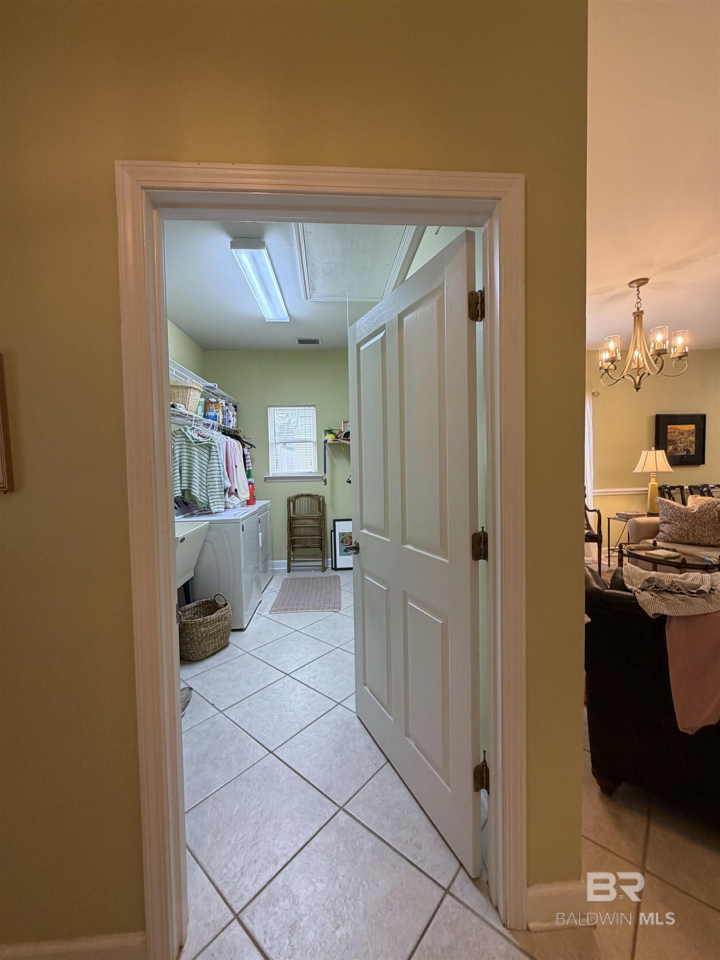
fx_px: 388
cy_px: 480
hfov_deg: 85.7
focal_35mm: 14
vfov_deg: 102.1
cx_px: 360
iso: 200
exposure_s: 1/60
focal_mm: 2.22
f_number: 2.2
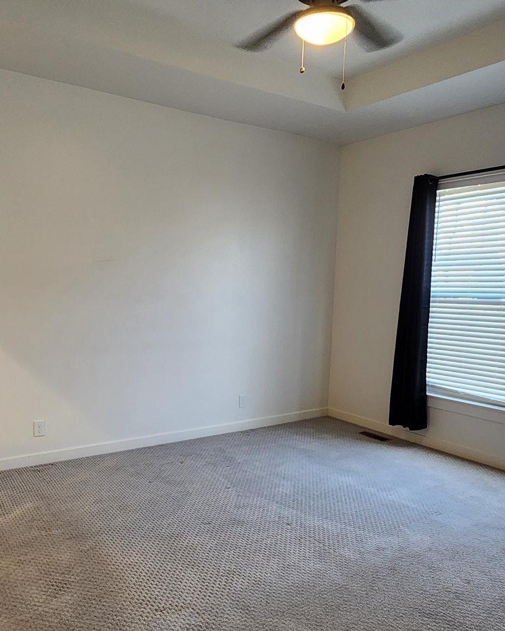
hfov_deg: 54.9
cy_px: 367
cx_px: 227
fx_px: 485
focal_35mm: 26
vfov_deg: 65.6
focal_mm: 2.2
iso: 320
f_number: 2.2
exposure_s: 1/60
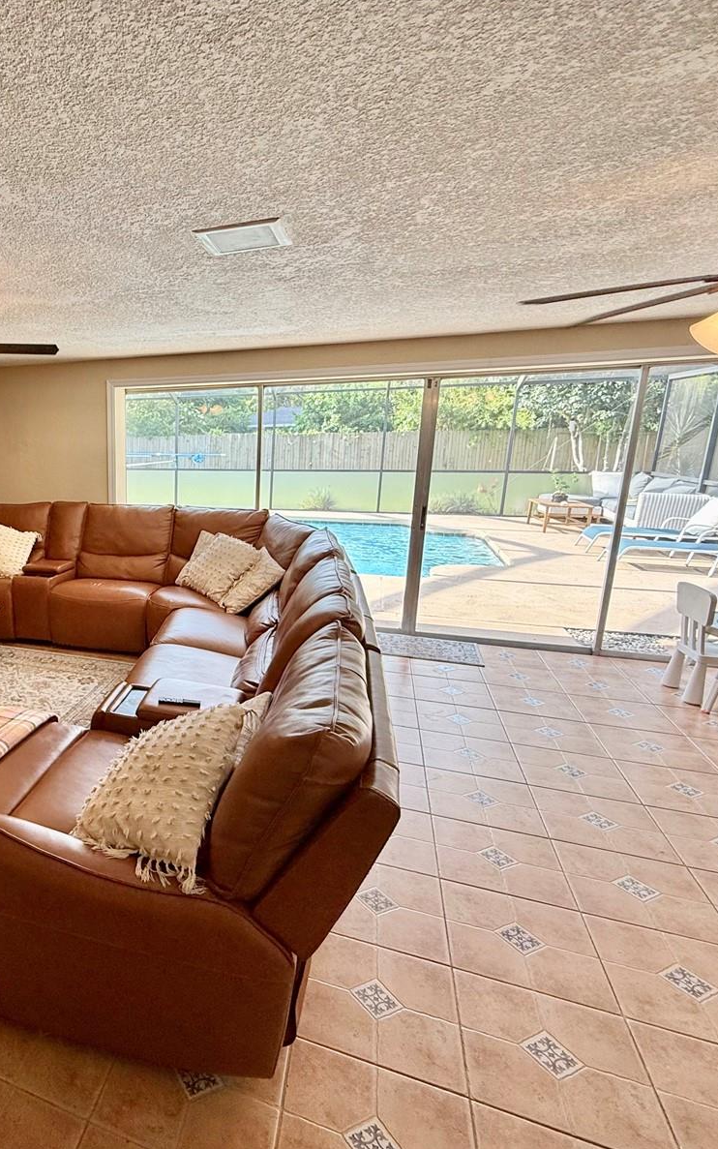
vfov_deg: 85.1
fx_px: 626
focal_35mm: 20
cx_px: 98
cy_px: 578
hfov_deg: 53.6
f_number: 2.2
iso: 125
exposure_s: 1/120
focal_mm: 2.22
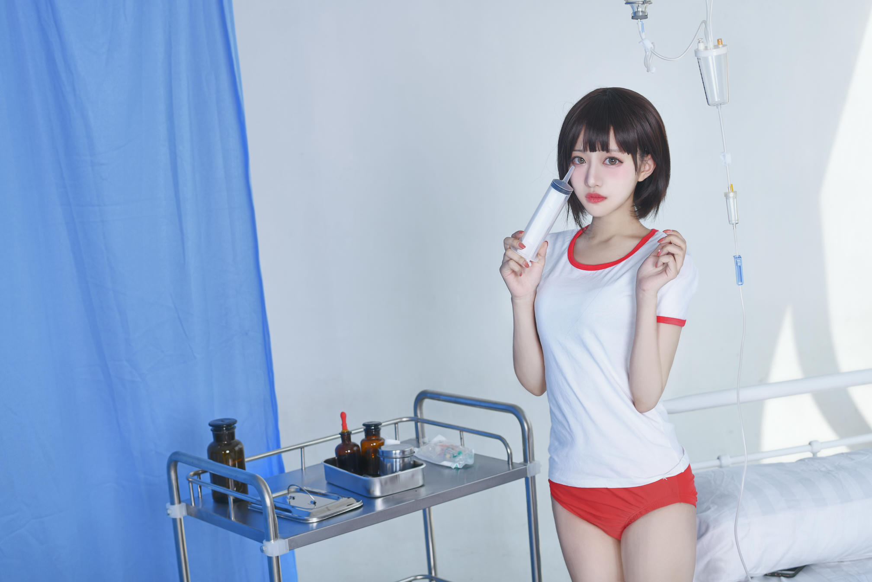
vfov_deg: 23.4
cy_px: 291
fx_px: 1405
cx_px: 436
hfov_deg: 34.5
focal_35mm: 58
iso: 64
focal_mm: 58
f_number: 5
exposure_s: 1/200
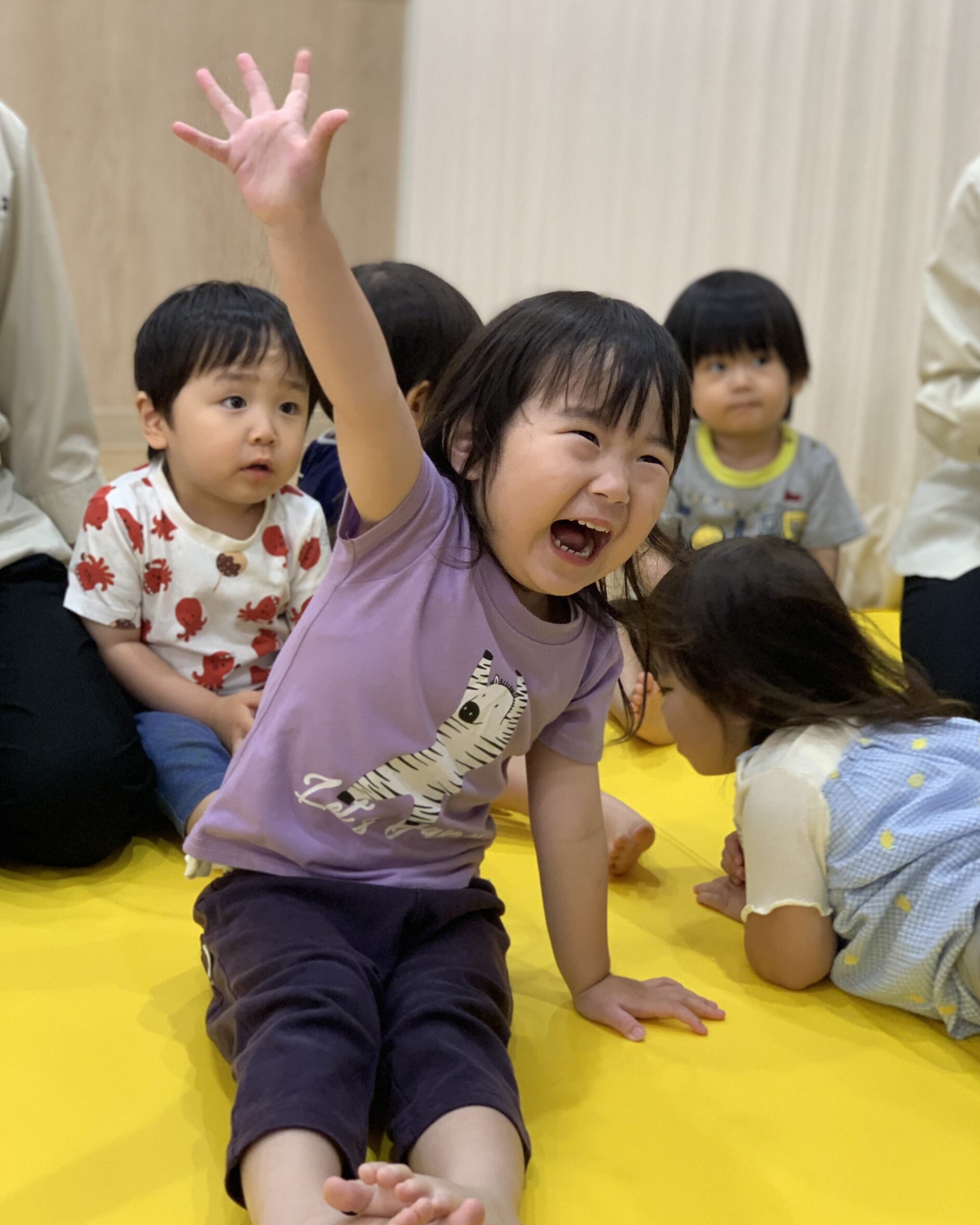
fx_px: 1994
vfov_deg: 34.1
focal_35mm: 55
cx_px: 490
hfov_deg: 27.6
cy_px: 590
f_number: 2.4
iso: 160
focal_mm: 6
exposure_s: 1/50
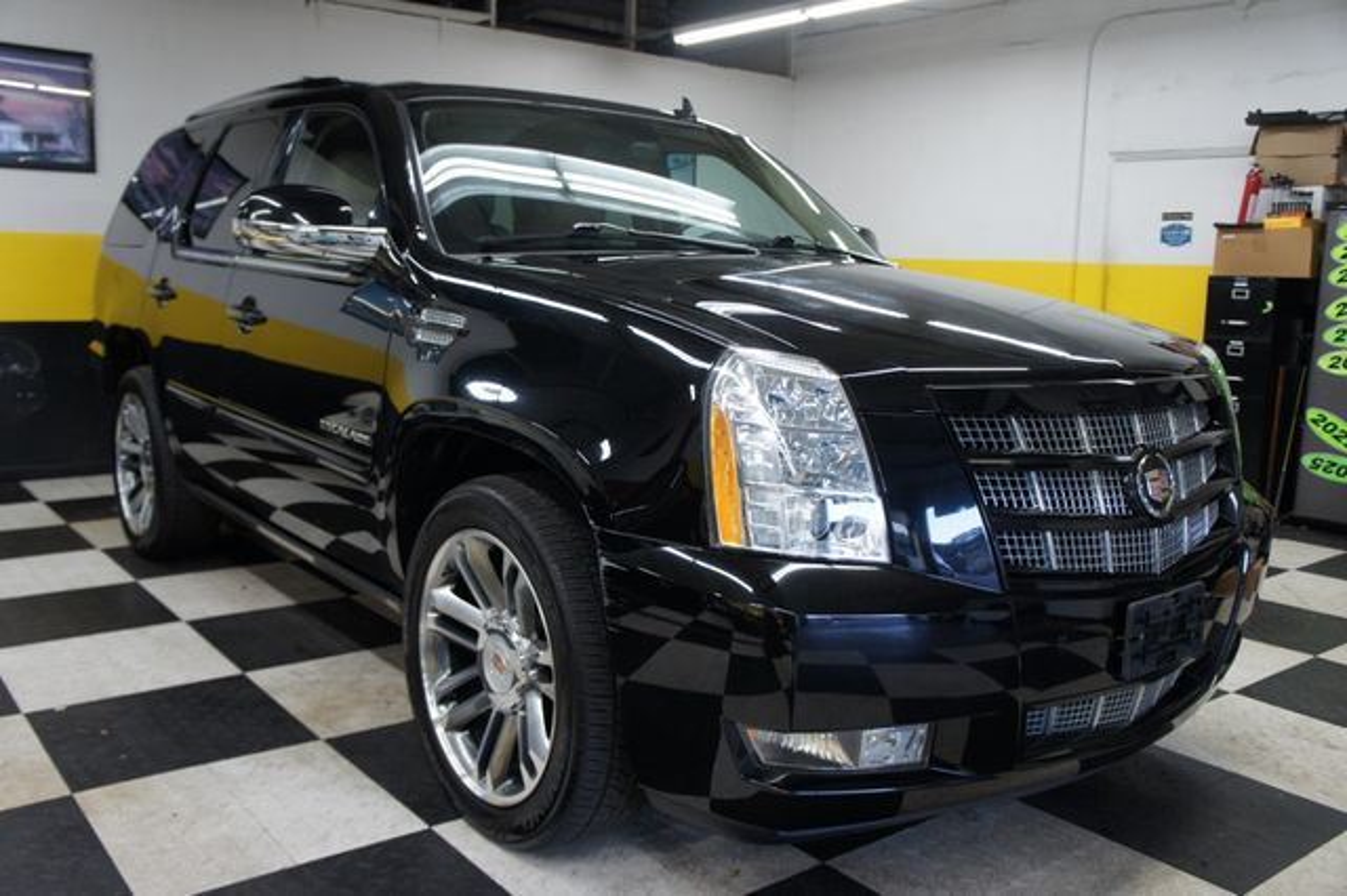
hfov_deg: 62.0
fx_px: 1122
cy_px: 448
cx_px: 674
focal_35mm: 30
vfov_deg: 43.6
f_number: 4
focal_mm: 20
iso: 250
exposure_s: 1/30
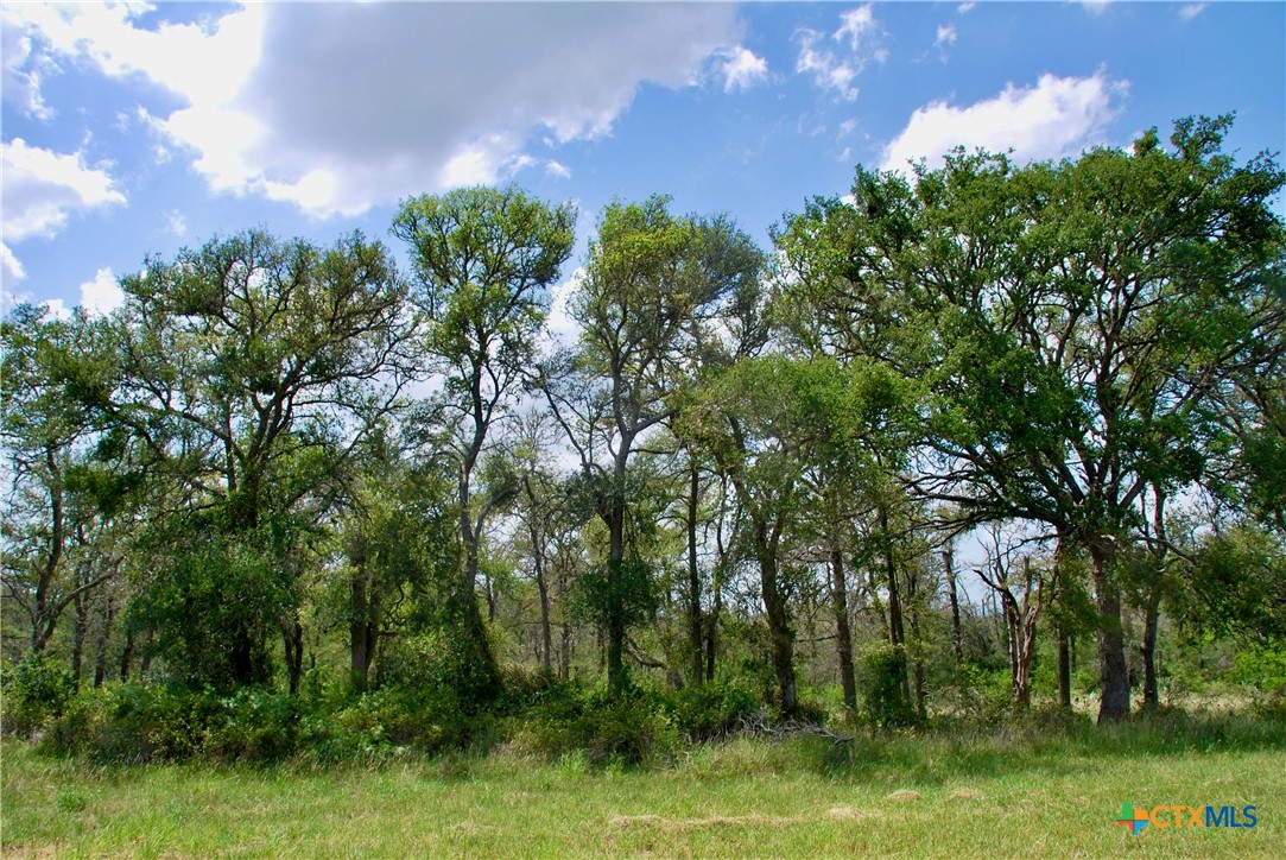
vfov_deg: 48.0
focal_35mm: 27
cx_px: 643
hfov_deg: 67.3
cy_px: 430
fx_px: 965
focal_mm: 18
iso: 100
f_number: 7.1
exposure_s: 1/200
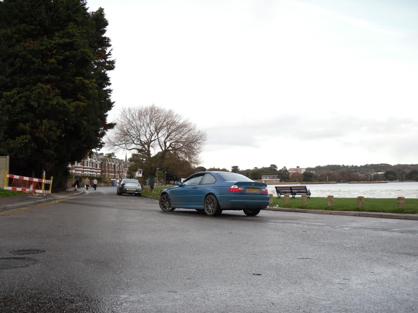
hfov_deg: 52.6
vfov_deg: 40.7
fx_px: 423
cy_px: 156
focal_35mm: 35
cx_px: 209
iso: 80
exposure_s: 1/133
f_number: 3
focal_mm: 6.3
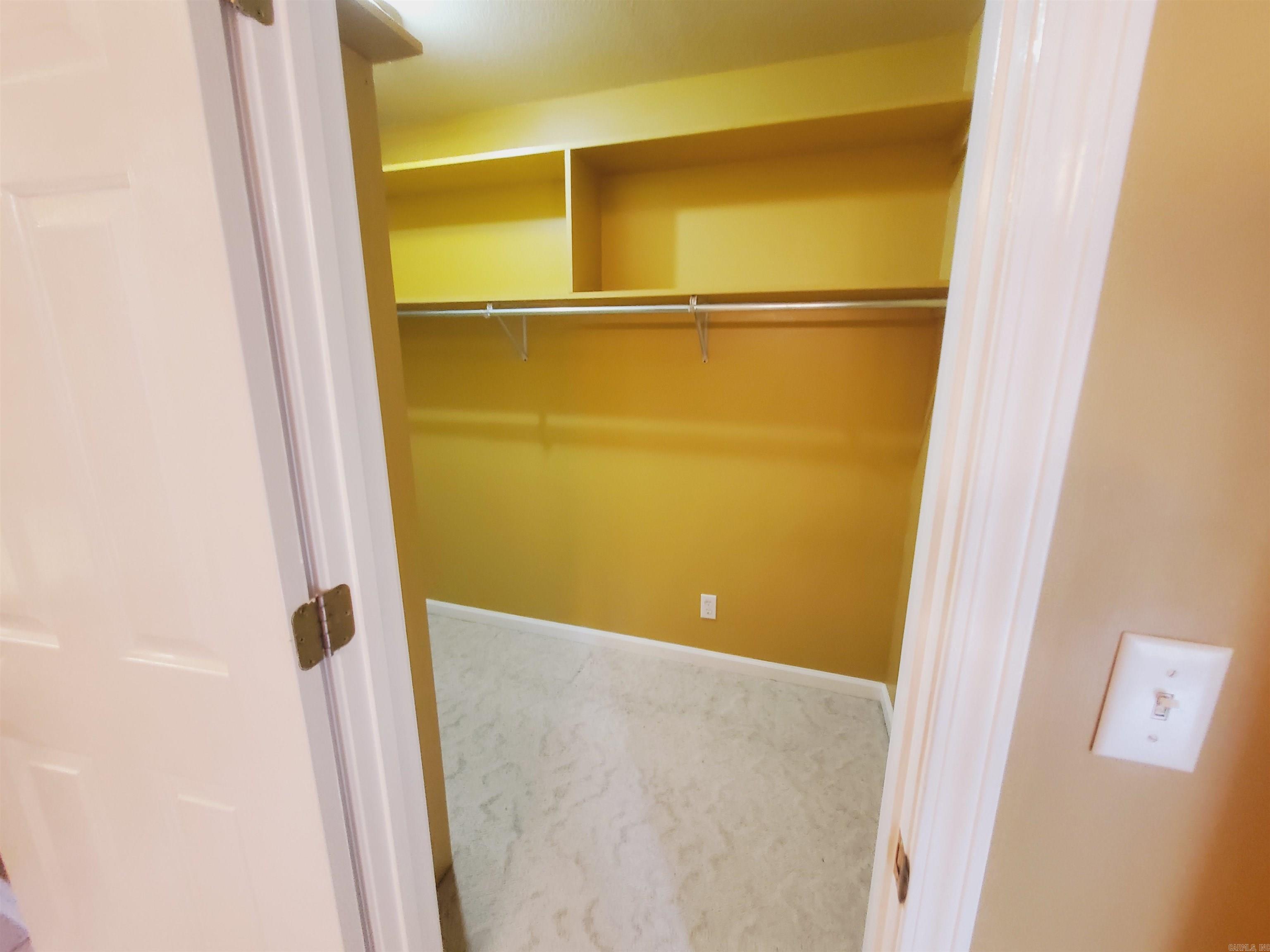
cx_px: 635
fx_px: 477
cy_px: 476
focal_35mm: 13
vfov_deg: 89.9
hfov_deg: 106.2
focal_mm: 1.8
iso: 500
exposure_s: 1/30
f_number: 2.2
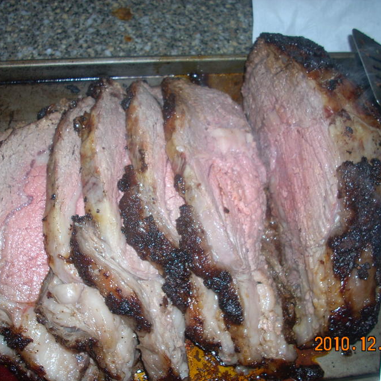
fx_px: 548
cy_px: 191
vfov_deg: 38.3
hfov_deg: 38.3
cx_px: 168
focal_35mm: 44
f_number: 2.8
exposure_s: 1/60
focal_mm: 6.2
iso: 64
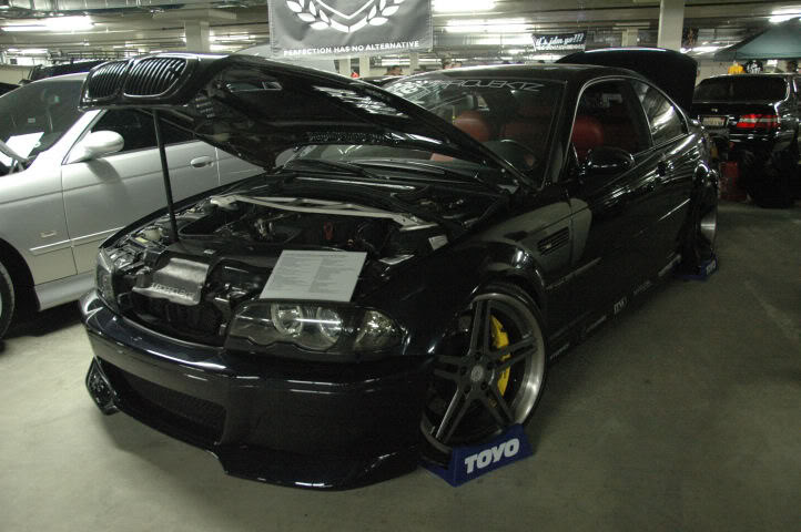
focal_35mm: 30
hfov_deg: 62.0
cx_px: 400
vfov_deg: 43.5
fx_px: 667
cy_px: 266
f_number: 3.8
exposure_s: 1/15
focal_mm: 20
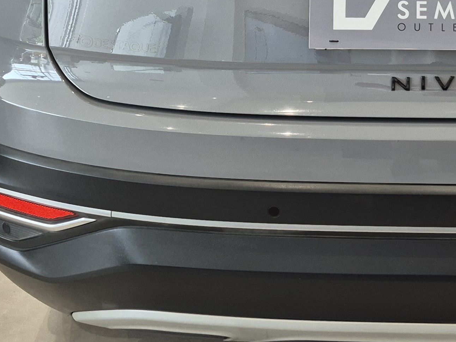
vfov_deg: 19.7
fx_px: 935
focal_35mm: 71
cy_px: -45
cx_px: 417
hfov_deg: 26.4
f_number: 1.8
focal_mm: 5.4
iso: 50
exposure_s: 1/120
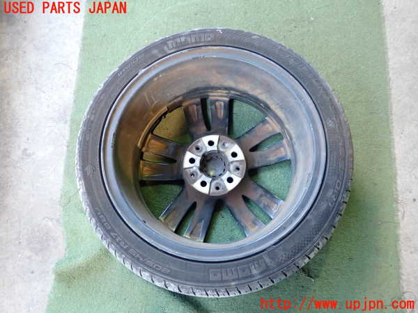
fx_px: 386
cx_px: 209
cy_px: 156
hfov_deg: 56.8
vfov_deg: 44.2
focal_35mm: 32
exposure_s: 1/30
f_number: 2.4
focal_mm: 5.79
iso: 400
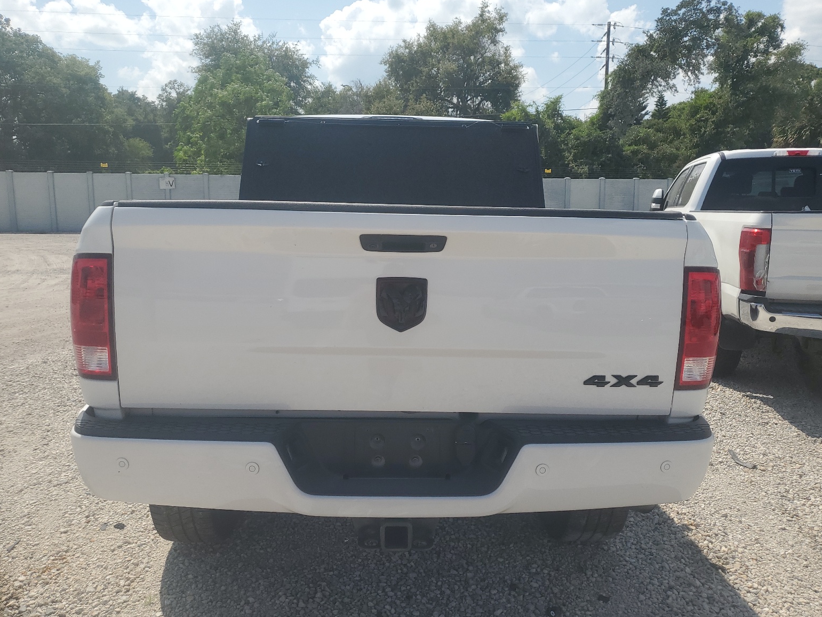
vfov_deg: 51.4
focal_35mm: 27
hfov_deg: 65.3
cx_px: 404
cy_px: 315
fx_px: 641
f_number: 1.5
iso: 50
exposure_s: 1/5000
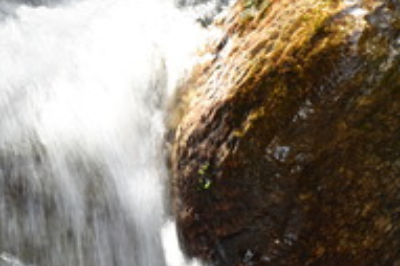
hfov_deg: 8.1
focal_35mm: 253
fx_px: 2809
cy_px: 198
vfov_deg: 5.4
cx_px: 73
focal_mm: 70
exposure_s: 1/40
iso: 100
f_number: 4.5
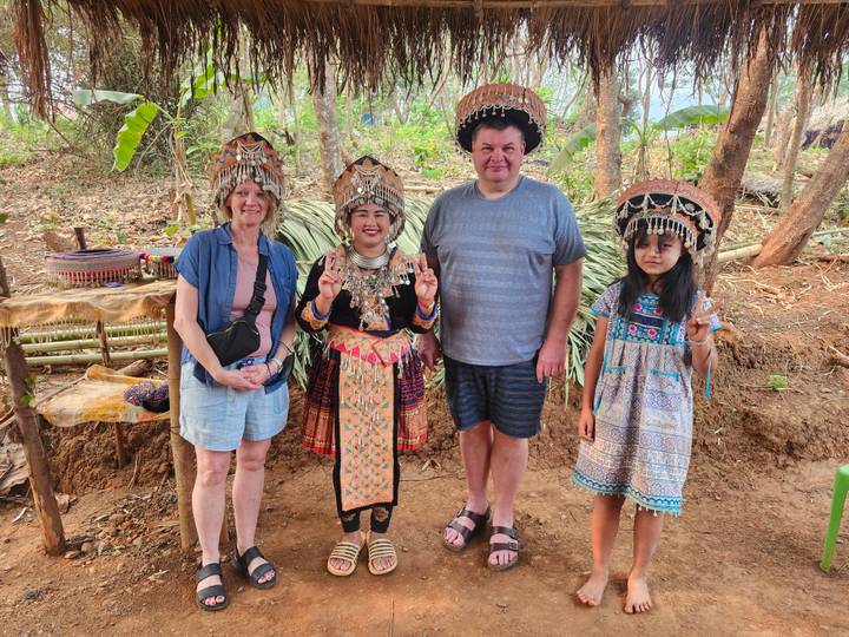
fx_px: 564
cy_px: 318
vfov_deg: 58.9
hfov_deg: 73.9
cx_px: 424
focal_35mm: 23
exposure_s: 1/180
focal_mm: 5.54
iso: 125
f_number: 1.8
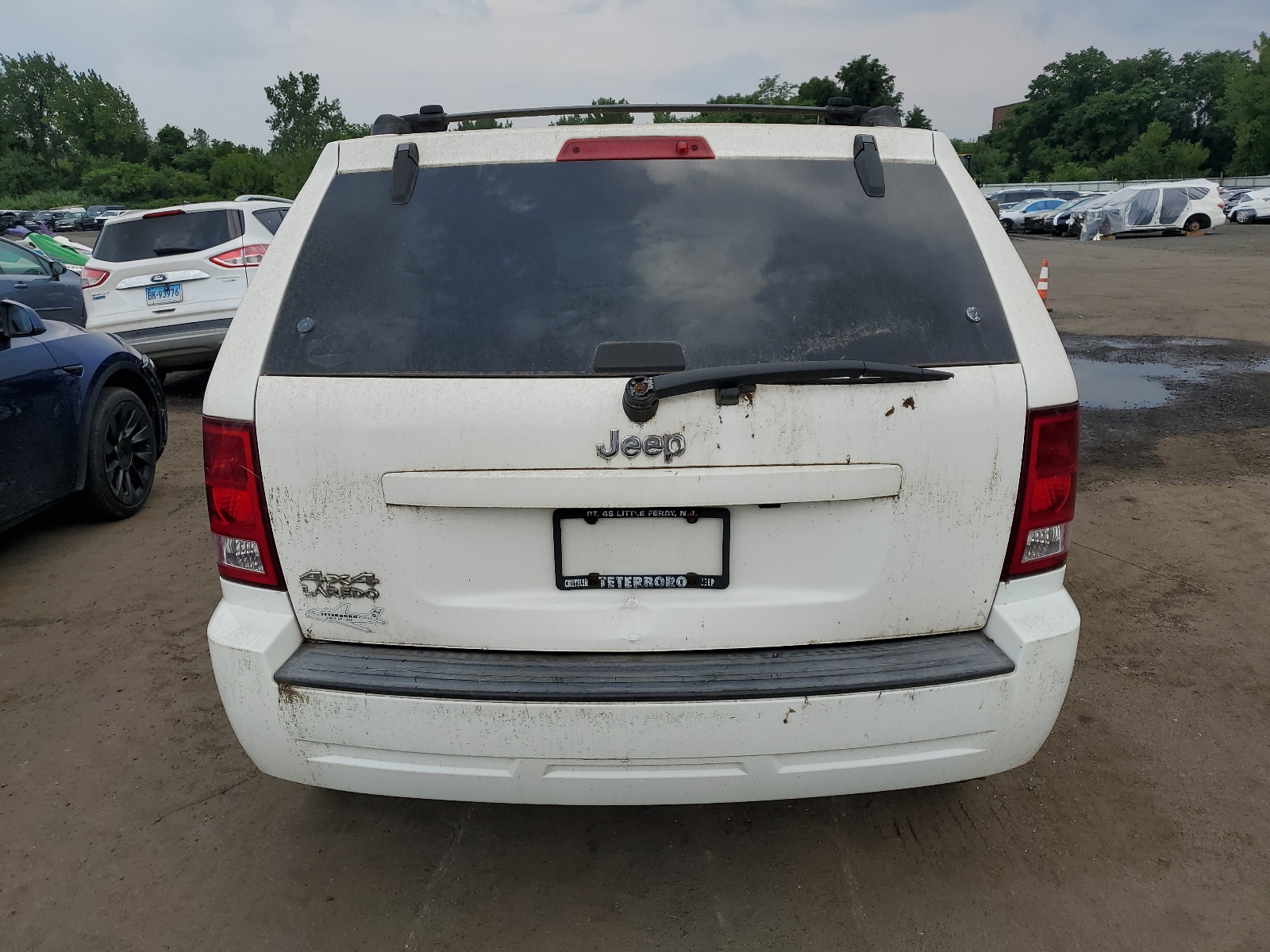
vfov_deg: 53.1
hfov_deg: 67.3
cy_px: 476
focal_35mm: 26
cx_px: 635
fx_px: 954
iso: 50
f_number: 1.5
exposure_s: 1/2500
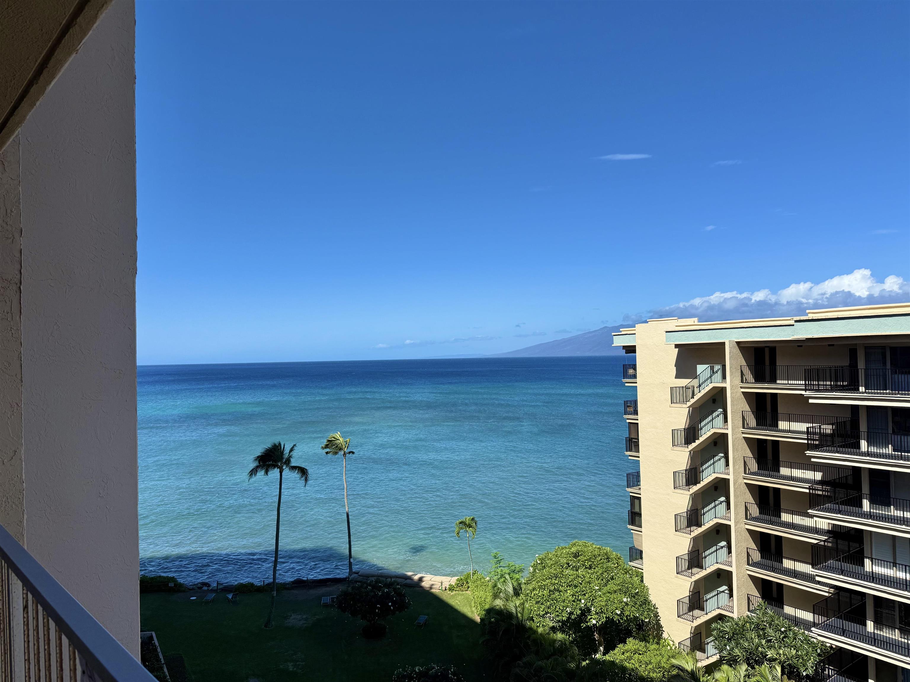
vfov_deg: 56.8
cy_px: 341
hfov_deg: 71.6
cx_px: 455
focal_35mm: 24
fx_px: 631
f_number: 1.78
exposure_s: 1/6711
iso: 80
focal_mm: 6.76
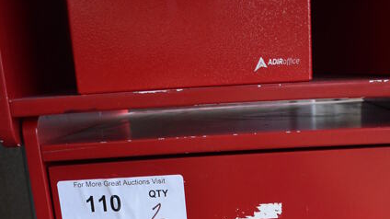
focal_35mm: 71
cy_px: 401
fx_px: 735
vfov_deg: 14.7
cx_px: 258
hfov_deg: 29.5
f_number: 3.8
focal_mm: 21
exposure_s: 1/250
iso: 800
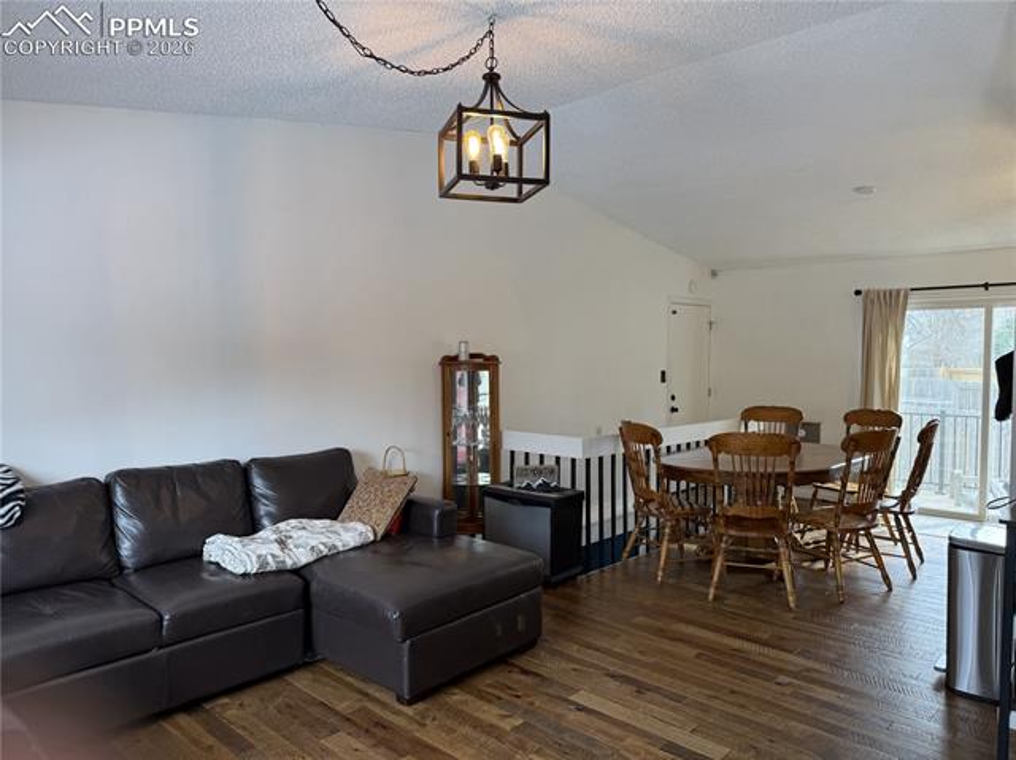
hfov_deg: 71.6
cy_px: 380
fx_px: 704
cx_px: 508
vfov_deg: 56.8
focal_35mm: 24
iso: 80
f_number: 1.78
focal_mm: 6.76
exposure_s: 1/120
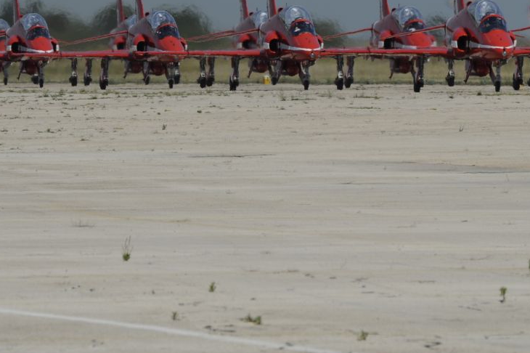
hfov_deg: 2.2
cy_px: 6
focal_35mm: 921
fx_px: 13552
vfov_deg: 1.5
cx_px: 399
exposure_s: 1/500
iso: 320
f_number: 18
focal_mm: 420
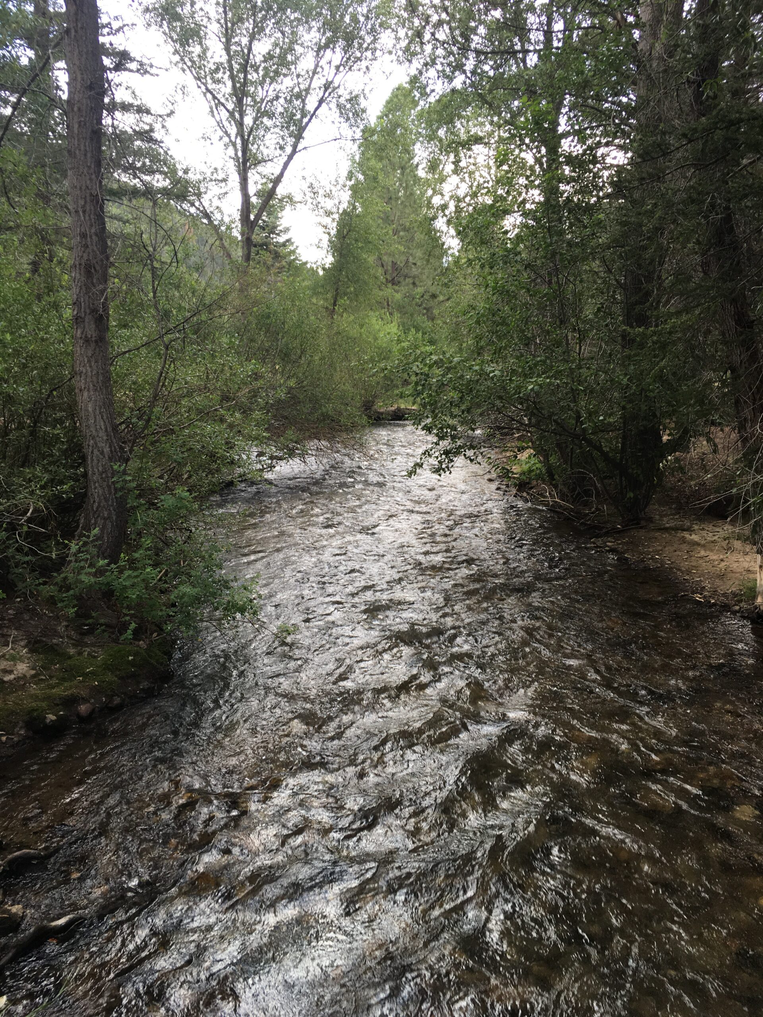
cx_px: 382
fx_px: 852
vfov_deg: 61.7
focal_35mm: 29
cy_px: 508
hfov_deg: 48.2
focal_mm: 4.15
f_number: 2.2
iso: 32
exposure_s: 1/120
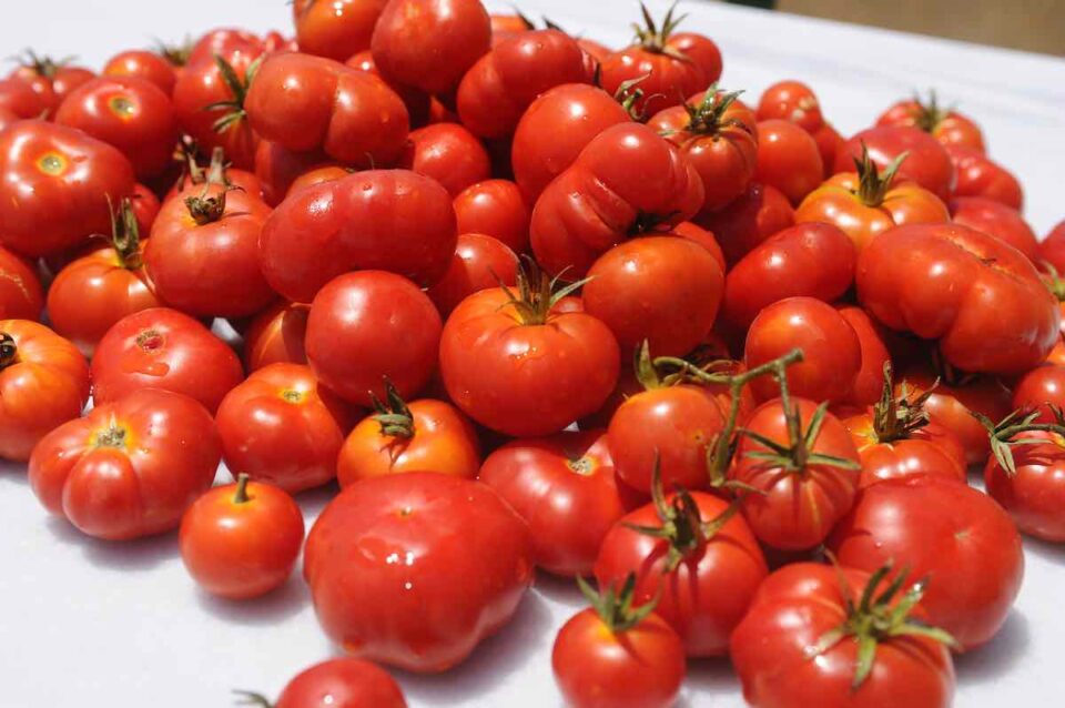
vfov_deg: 25.9
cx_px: 532
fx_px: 1537
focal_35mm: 52
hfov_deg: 38.2
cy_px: 354
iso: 200
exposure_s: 1/500
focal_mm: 52
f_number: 9
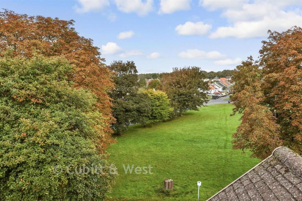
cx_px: 151
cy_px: 100
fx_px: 252
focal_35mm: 30
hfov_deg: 61.9
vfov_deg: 43.6
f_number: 8
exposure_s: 1/160
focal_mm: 20
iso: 200
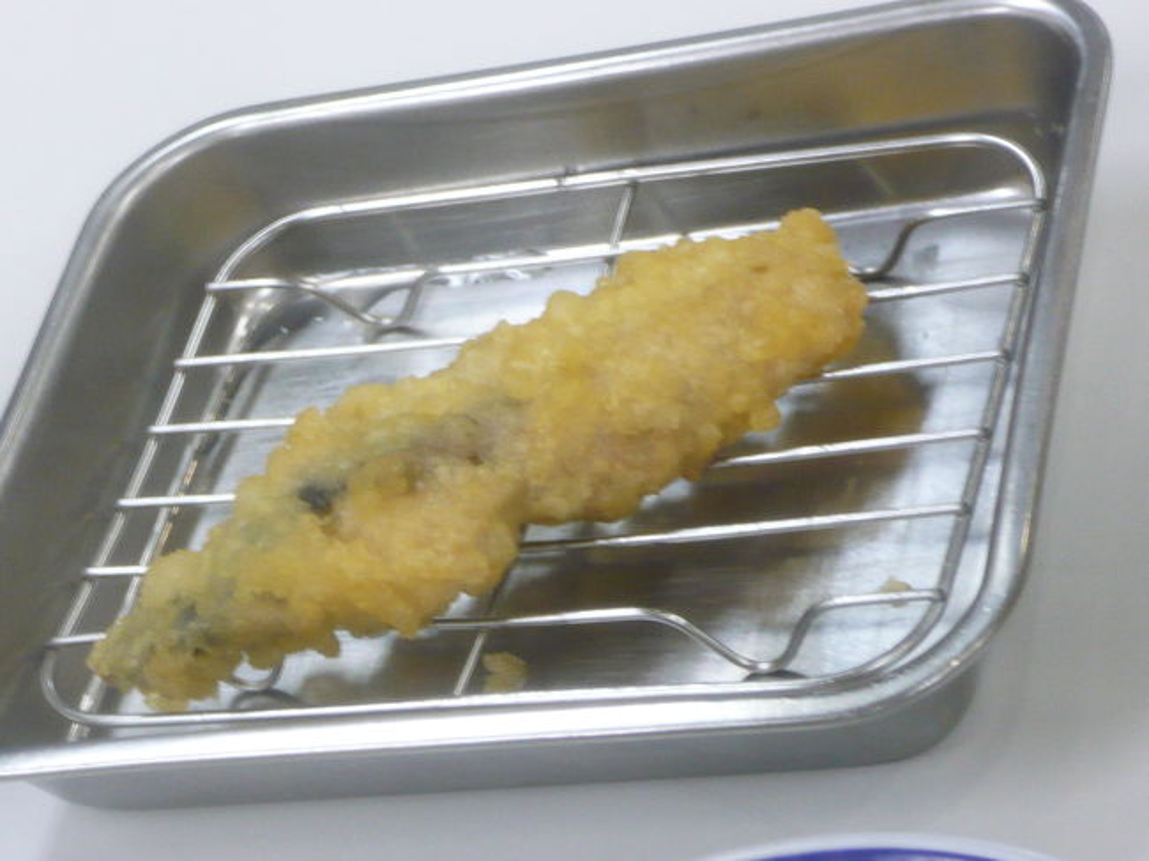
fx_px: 3948
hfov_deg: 16.6
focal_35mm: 119
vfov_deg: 12.4
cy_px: 430
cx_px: 574
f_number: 5
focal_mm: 13
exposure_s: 1/15
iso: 200
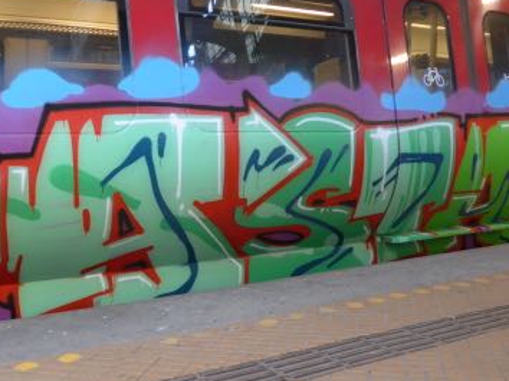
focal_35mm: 41
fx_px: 602
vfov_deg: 35.1
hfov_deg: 45.6
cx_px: 208
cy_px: 206
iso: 400
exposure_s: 1/30
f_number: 2
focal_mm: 6
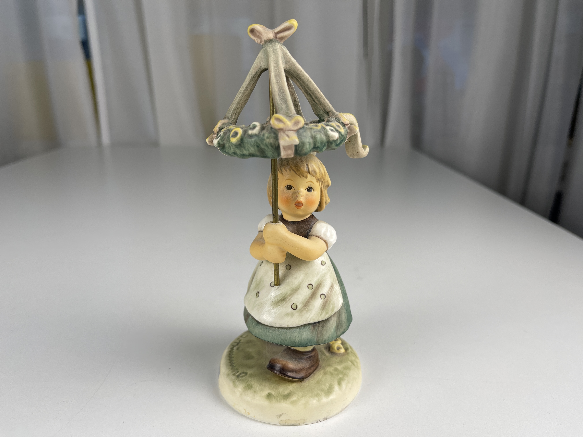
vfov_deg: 54.9
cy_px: 218
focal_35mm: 25
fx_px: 421
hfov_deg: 69.4
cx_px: 292
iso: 32
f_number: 1.6
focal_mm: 5.1
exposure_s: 1/165
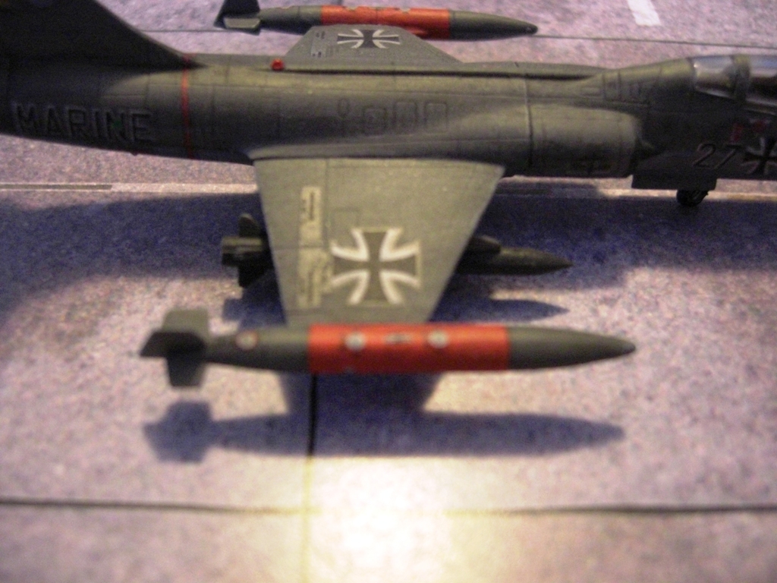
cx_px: 388
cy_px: 292
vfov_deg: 37.7
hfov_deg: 49.0
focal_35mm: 38
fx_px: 853
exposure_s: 1/25
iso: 800
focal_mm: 7.9
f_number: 2.8
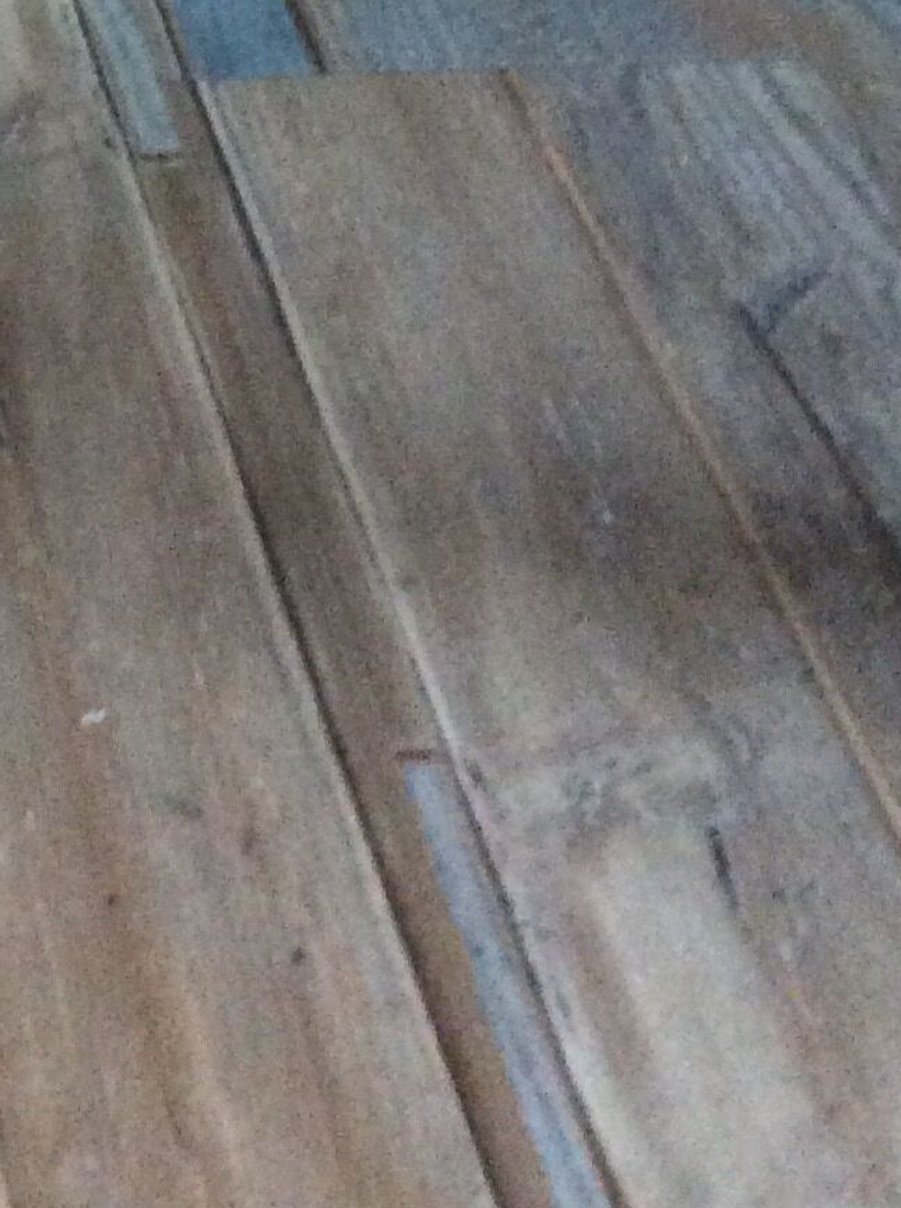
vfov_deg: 18.4
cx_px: -80
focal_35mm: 96
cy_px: -561
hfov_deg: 15.0
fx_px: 3342
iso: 320
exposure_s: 1/17
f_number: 2.4
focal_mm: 3.3
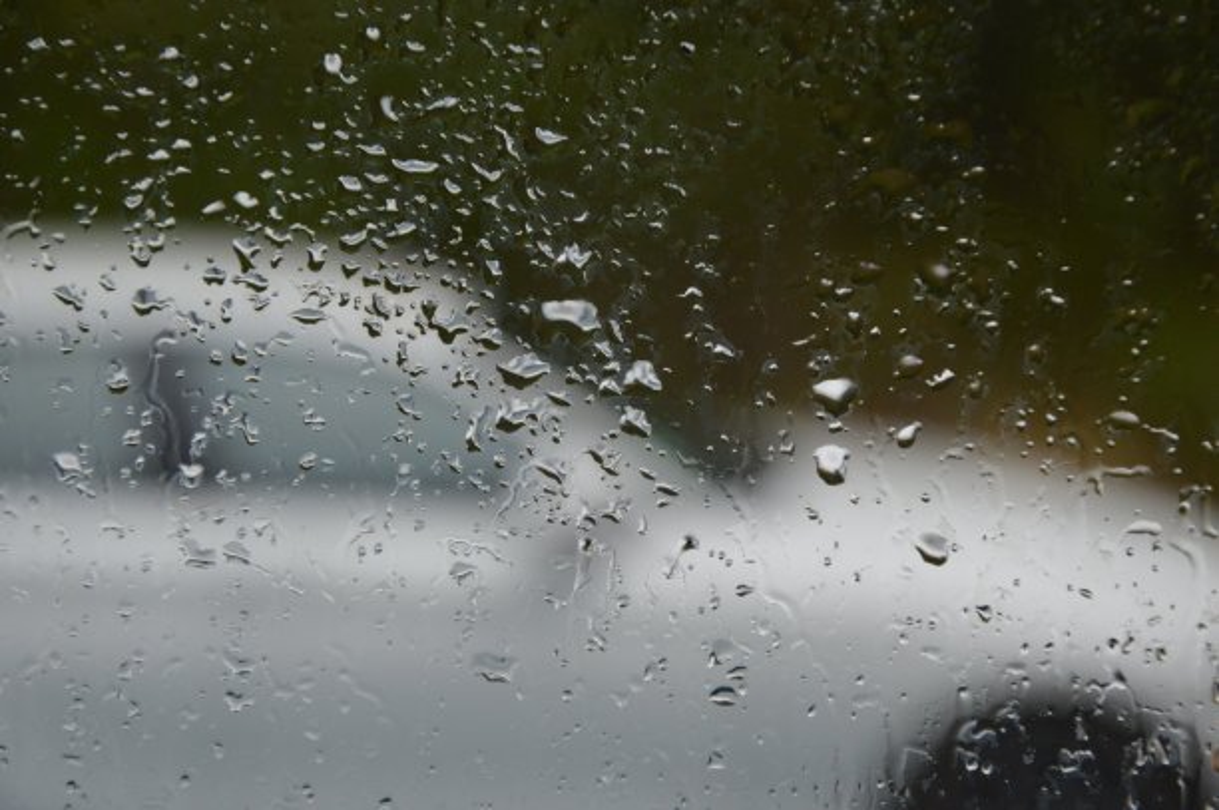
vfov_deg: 11.4
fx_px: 4060
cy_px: 405
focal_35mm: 120
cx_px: 610
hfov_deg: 17.1
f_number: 5.3
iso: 1000
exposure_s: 1/125
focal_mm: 80
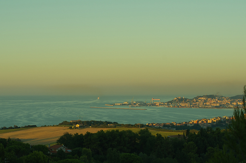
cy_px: 82
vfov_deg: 18.1
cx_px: 123
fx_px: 512
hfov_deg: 27.0
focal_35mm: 75
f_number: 5.6
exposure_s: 1/320
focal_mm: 50
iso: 200
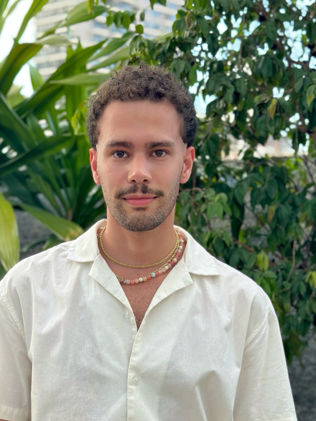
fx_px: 900
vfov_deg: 26.1
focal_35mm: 74
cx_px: 123
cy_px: 302
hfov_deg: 19.9
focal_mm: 6.86
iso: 80
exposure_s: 1/200
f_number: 1.78
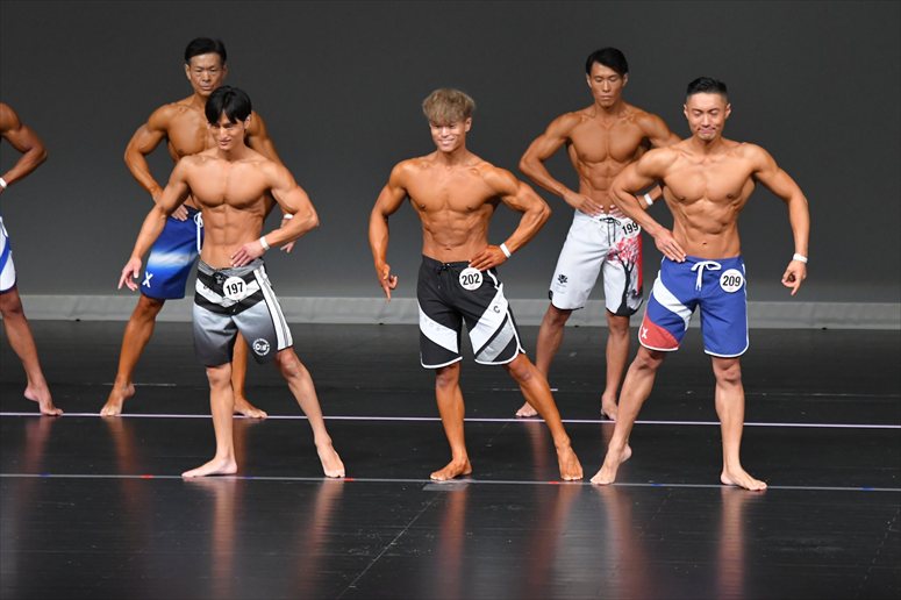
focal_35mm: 270
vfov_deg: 5.1
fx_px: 6754
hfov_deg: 7.6
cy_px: 300
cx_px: 450
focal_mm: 180
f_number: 5.6
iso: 4000
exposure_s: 1/400
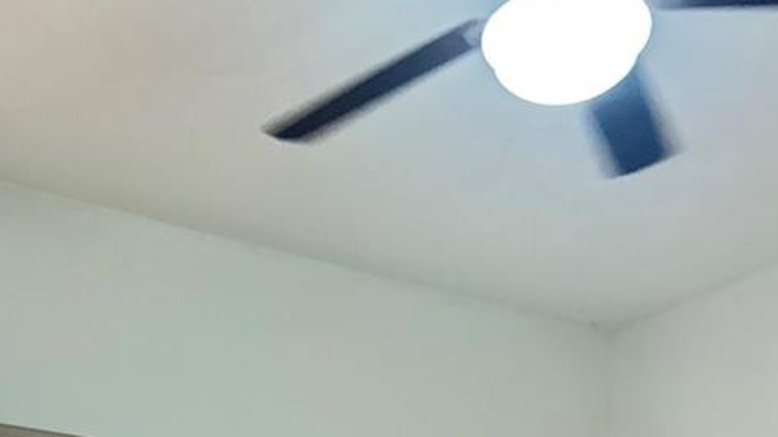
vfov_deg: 14.4
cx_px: 227
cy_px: 853
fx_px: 1464
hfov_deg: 29.4
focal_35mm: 71
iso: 500
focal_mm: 5.7
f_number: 1.5
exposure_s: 1/60
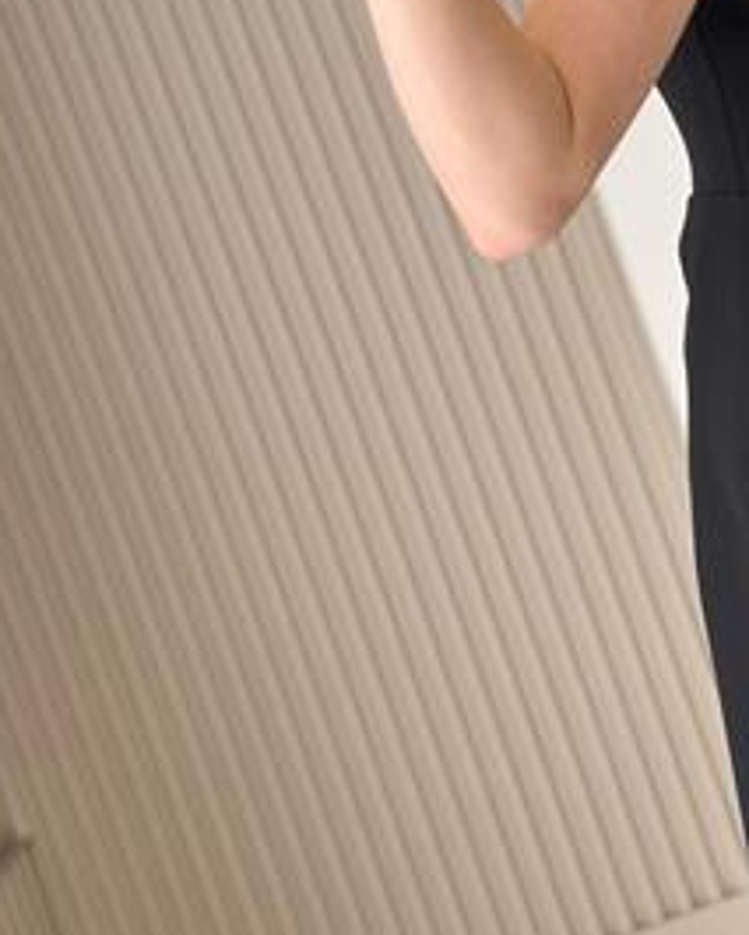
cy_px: 40
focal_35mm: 94
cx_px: 665
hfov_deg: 16.2
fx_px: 2603
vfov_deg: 19.9
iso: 80
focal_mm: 6.86
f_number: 1.78
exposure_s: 1/549
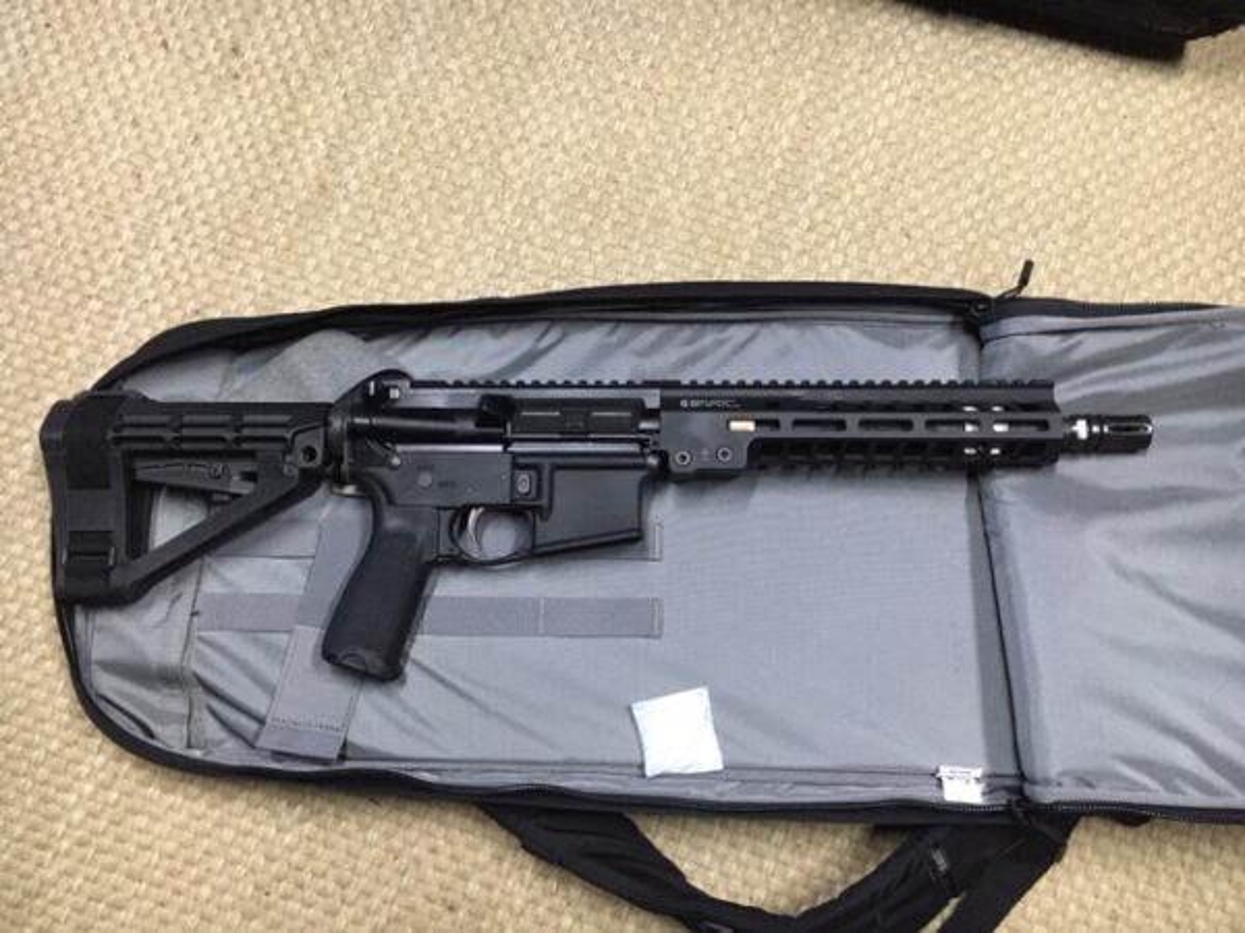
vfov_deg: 48.2
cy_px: 466
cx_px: 622
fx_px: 1043
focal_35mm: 29
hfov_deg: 61.7
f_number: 2.2
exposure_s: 1/30
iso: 200
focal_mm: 4.15
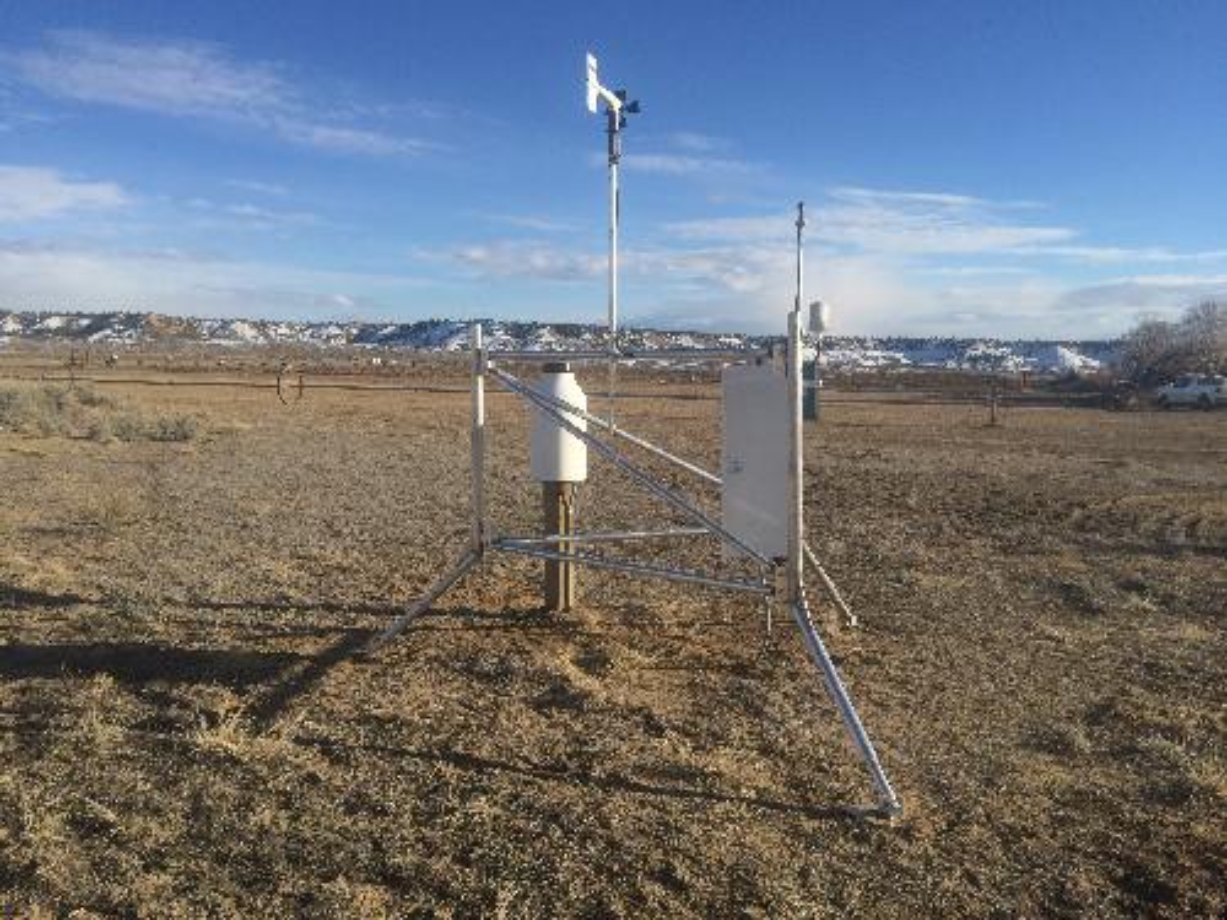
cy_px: 460
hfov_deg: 61.7
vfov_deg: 48.2
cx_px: 614
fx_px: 1028
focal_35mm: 29
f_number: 2.2
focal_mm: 4.15
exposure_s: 1/1580
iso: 32
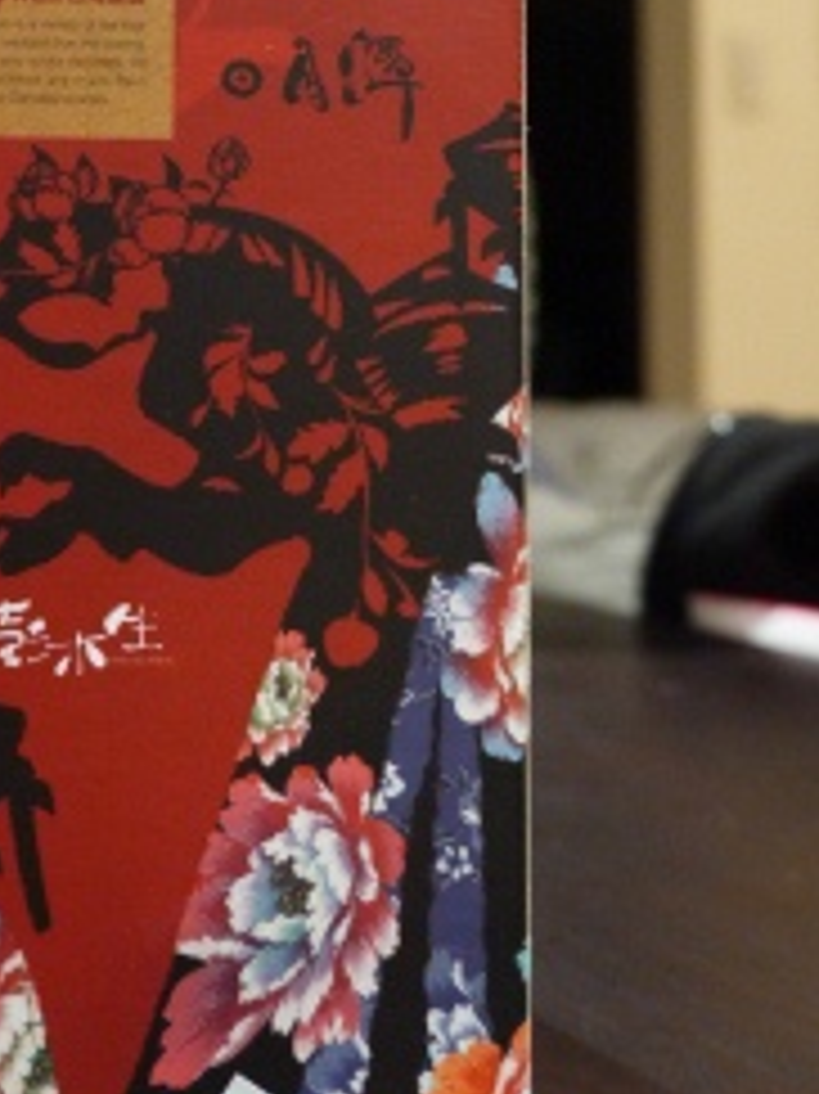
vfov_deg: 31.8
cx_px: 261
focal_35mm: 59
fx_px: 1863
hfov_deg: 24.7
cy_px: 207
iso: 1600
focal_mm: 16
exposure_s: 1/40
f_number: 4
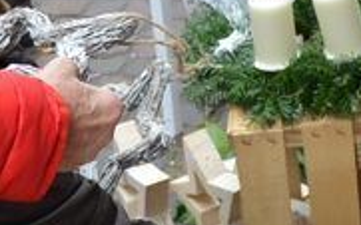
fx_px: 1495
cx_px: 325
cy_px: -167
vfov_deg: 8.3
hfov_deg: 13.6
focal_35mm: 152
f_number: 4.5
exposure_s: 1/80
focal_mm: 18
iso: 400
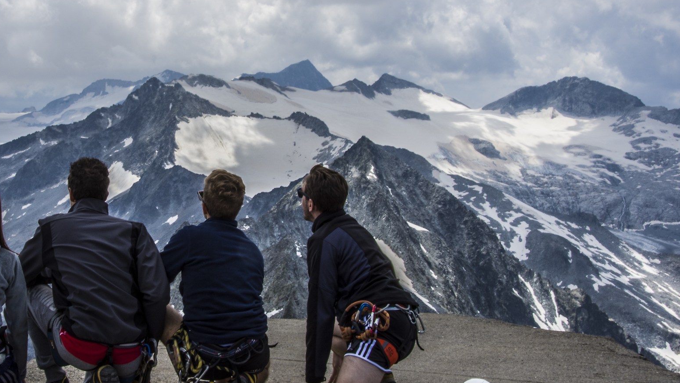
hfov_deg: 30.6
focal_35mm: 68
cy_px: 152
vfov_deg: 17.7
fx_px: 1226
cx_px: 197
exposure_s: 1/50
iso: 100
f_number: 25
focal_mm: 28
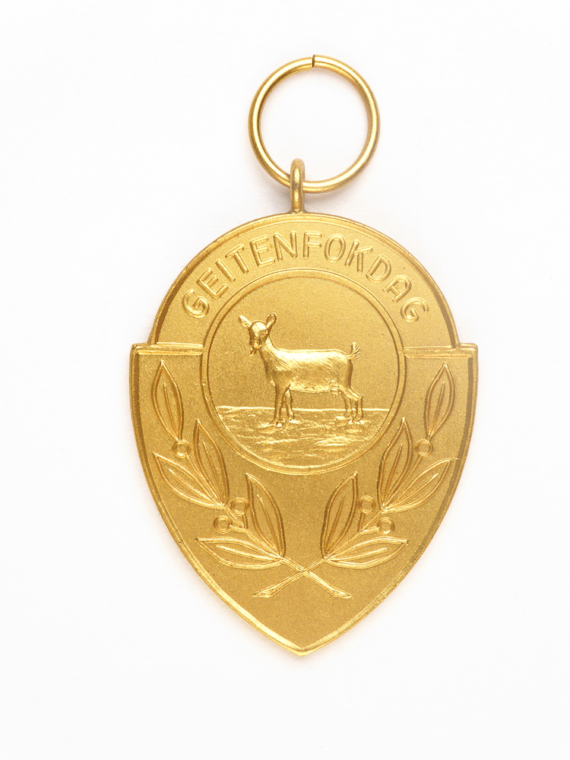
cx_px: 285
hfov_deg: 18.7
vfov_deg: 24.7
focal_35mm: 79
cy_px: 380
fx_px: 1734
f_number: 8
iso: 100
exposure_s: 1/13
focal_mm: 14.1
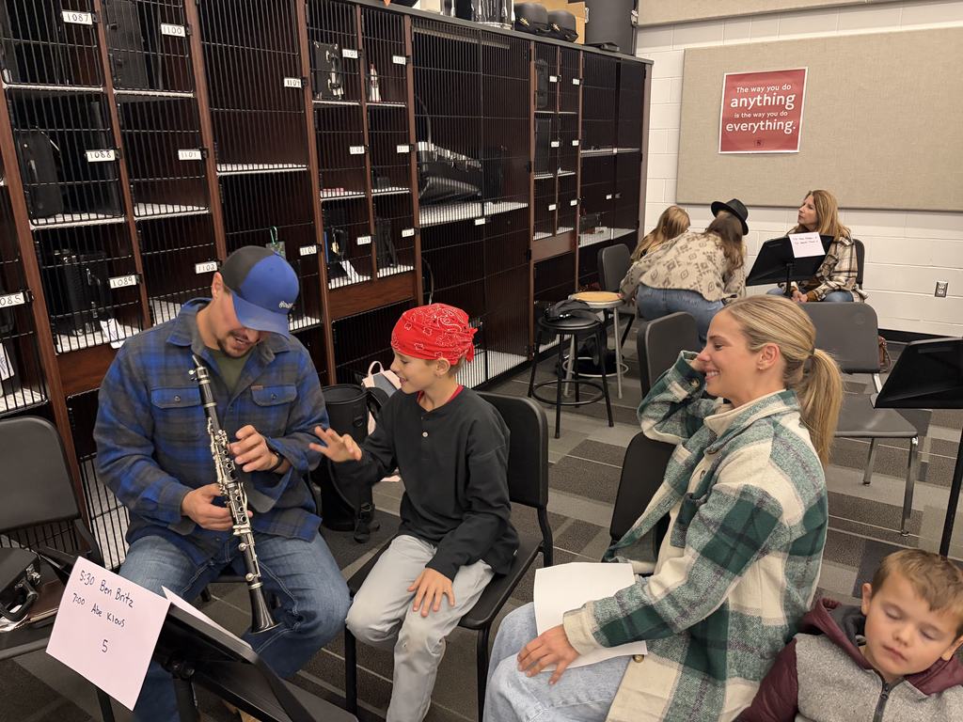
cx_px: 482
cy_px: 361
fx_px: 723
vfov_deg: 53.1
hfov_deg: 67.3
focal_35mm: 26
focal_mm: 5.96
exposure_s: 1/50
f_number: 1.6
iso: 500
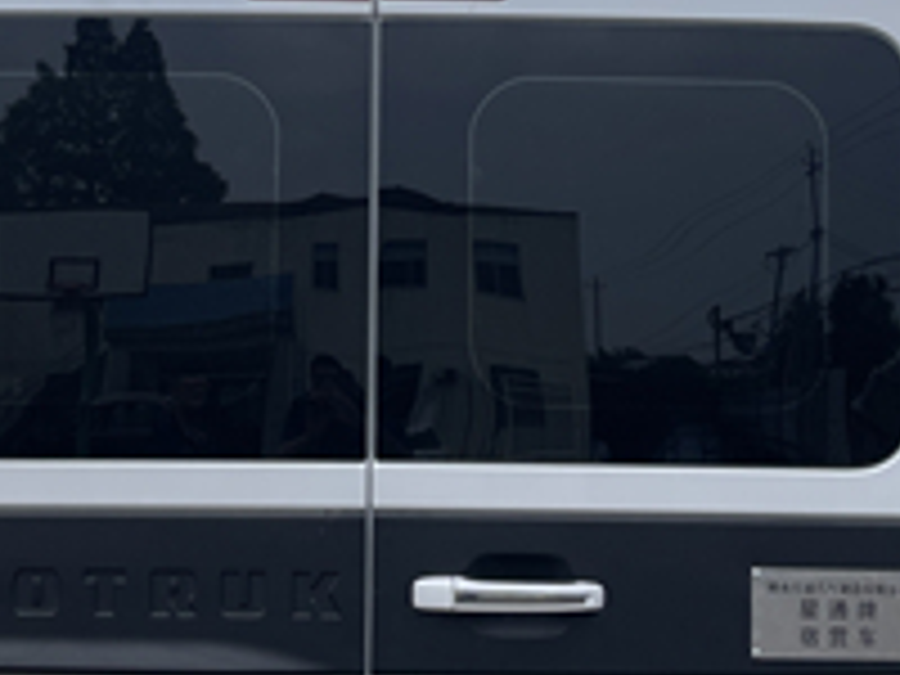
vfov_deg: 22.3
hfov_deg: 29.8
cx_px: 392
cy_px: 551
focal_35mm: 65
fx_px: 1690
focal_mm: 5.1
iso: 32
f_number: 1.6
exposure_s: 1/887
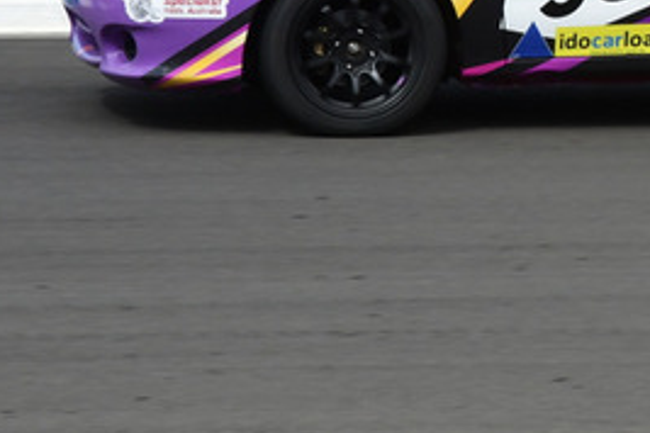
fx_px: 6481
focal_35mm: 359
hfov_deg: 5.7
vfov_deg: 3.8
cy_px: -204
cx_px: 786
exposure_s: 1/400
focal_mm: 80
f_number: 11
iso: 400
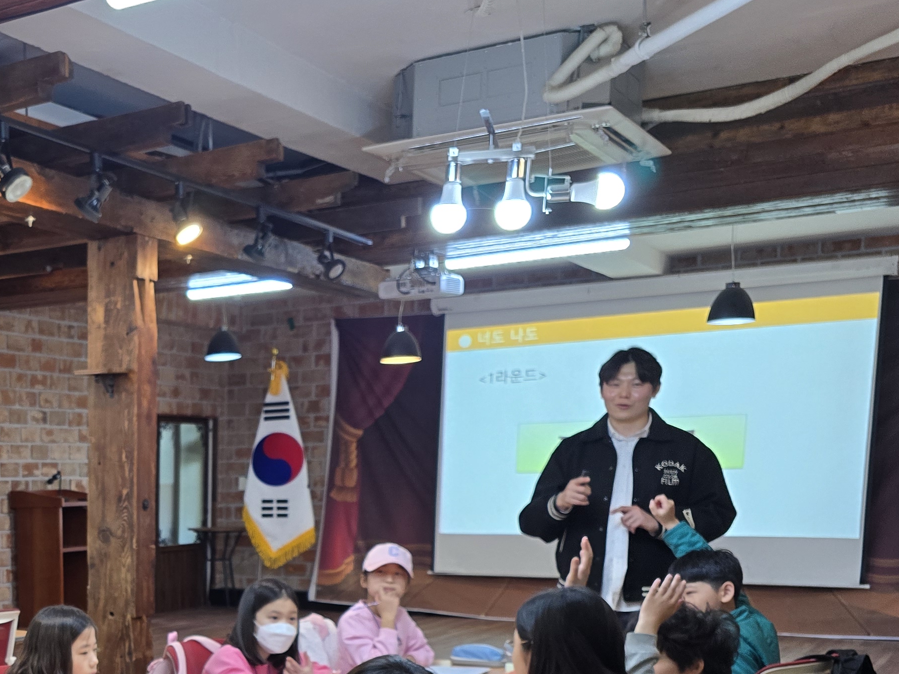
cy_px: 664
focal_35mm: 51
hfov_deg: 34.3
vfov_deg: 27.1
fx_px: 1325
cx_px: 11
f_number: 1.7
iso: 125
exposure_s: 1/120
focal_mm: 6.3
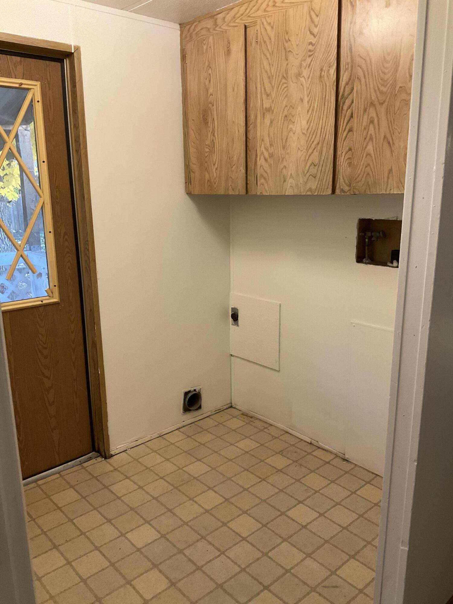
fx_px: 506
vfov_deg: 61.7
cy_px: 302
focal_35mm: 29
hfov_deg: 48.2
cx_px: 226
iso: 125
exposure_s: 1/60
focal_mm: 3
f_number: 1.8
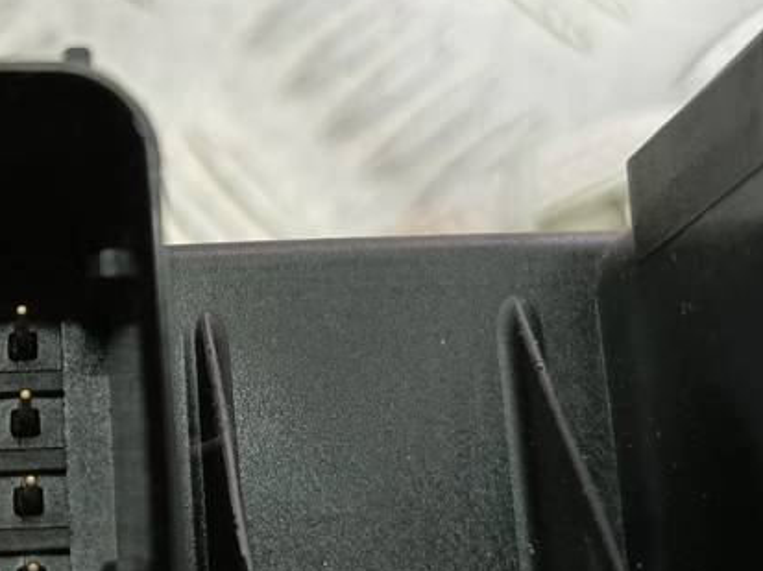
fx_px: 1476
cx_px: 159
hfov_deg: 28.4
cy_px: 373
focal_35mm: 67
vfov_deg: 21.8
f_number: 1.6
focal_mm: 4.11
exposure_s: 1/50
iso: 150
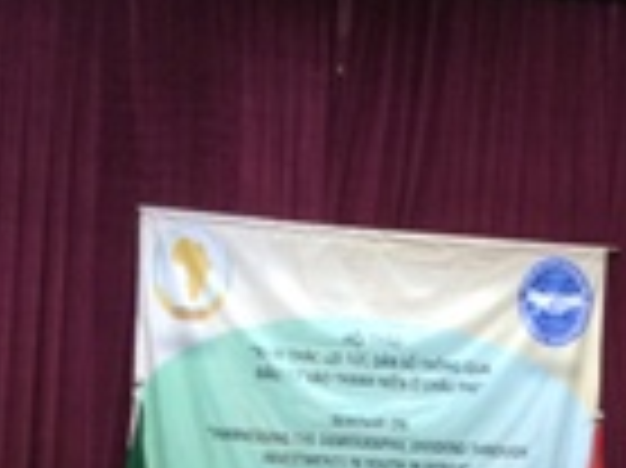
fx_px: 2078
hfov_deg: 16.7
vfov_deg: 12.6
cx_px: 640
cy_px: 538
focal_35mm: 115
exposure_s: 1/25
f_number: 2.4
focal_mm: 3.3
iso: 125
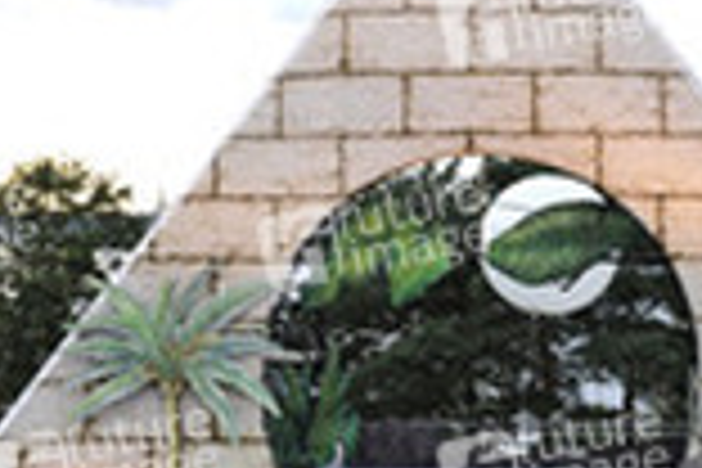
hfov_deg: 14.7
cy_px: 351
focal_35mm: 139
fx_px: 2710
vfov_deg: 9.9
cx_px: 434
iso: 800
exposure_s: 1/250
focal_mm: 48
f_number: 6.3
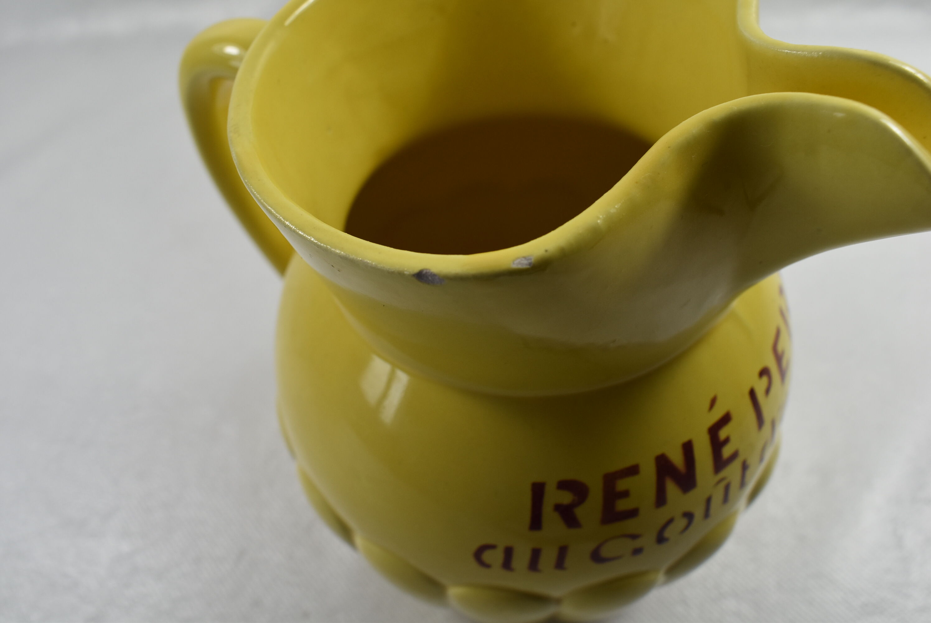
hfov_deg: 61.9
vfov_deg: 43.7
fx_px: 776
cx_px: 466
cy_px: 312
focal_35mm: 30
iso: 400
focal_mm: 20
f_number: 8
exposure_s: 1/250
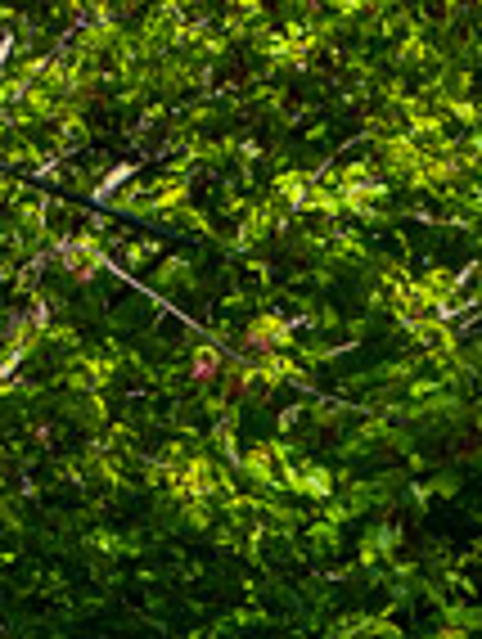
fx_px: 10347
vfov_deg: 3.5
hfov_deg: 2.6
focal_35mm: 559
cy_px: 972
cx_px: 1757
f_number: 4
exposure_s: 1/640
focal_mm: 25.63
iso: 80
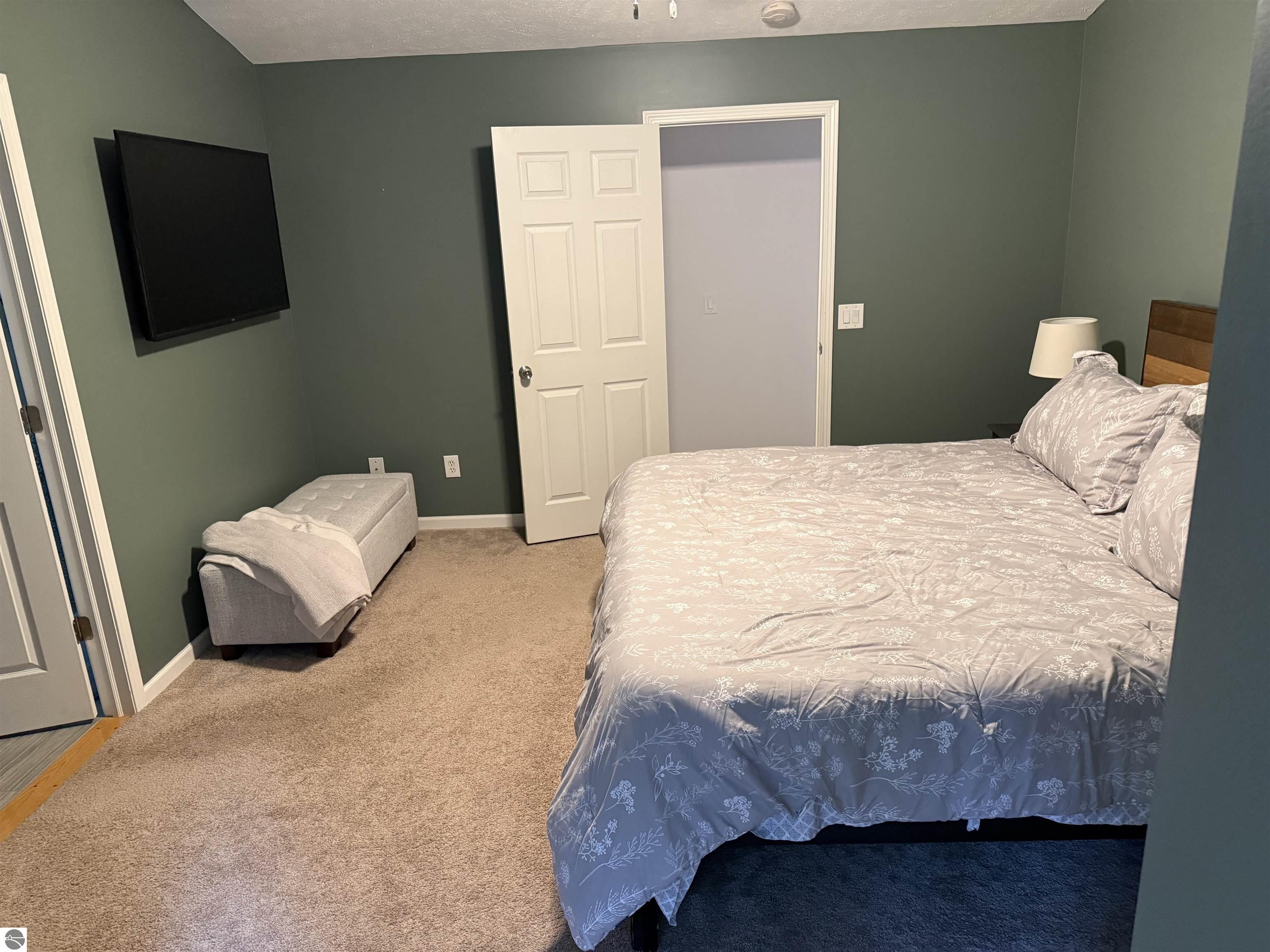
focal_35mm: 24
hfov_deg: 71.6
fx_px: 881
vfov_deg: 56.8
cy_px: 476
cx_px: 635
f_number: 1.78
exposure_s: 1/60
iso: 640
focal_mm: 6.76
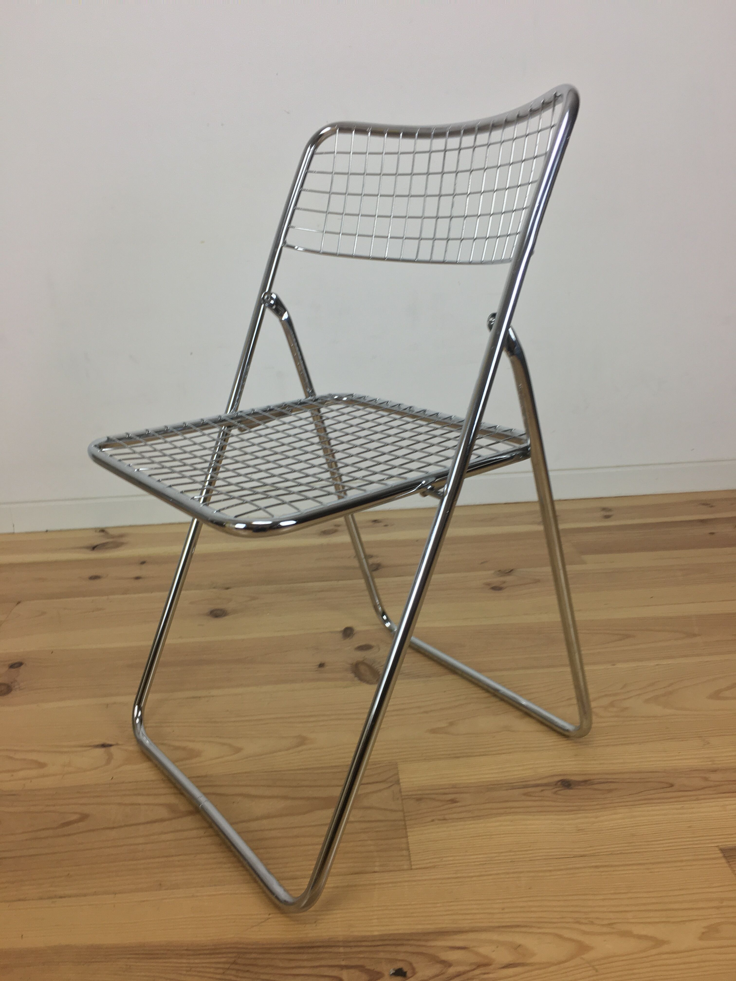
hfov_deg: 48.2
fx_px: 822
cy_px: 490
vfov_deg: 61.7
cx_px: 368
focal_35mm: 29
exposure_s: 1/33
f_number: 2.2
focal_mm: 4.15
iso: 32
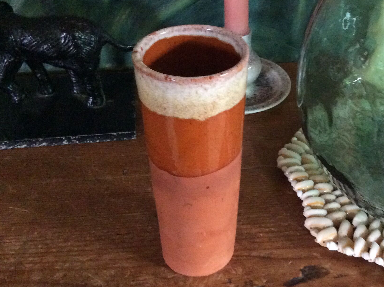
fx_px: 565
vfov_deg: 28.5
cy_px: 120
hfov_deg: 37.1
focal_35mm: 51
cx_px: 255
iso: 400
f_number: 2.4
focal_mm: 3.3
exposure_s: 1/17
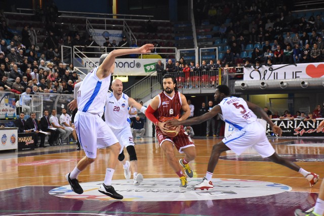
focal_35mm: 78
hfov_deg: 26.0
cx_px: 162
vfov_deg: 17.5
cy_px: 108
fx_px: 702
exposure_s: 1/200
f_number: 4.8
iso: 3200
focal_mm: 52
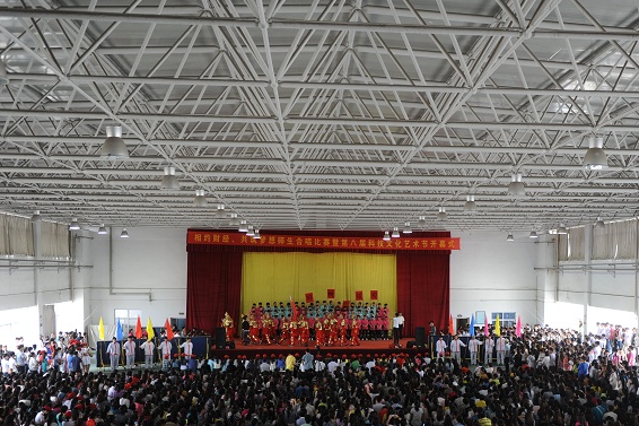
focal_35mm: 45
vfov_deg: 29.6
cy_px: 296
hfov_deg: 43.3
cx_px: 400
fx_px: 798
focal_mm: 32
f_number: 2.8
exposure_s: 1/100
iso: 640
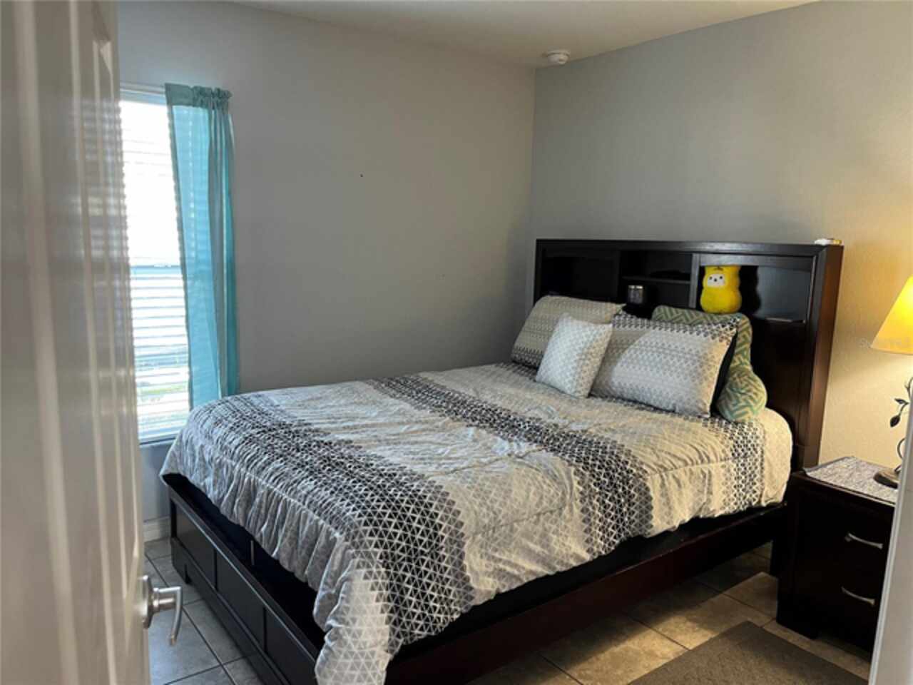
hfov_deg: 67.3
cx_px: 456
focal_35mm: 26
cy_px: 342
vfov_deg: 53.1
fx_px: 686
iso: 250
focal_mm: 5.1
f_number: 1.6
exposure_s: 1/60
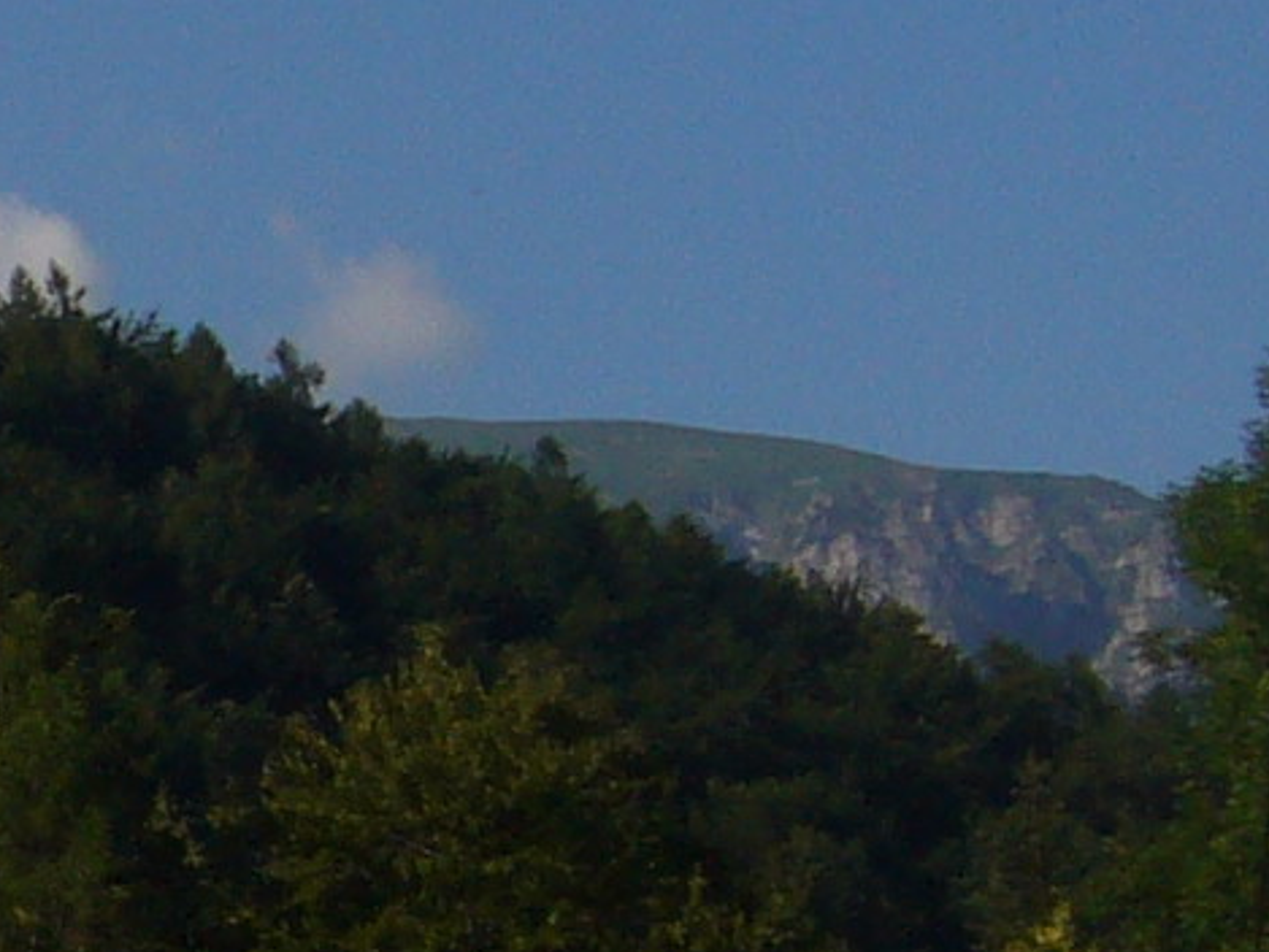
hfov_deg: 9.9
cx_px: -831
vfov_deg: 7.8
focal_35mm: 191
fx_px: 7004
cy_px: 625
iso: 80
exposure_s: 1/500
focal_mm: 5.8
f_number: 5.6
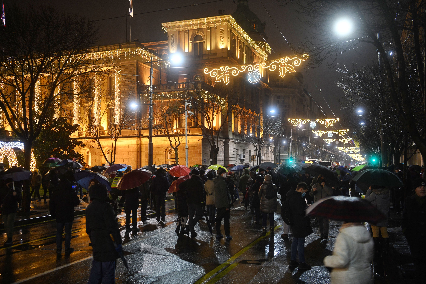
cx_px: 213
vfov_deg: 35.1
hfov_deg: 50.7
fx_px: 450
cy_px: 142
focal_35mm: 38
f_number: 2.8
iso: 1000
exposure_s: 1/25
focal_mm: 38
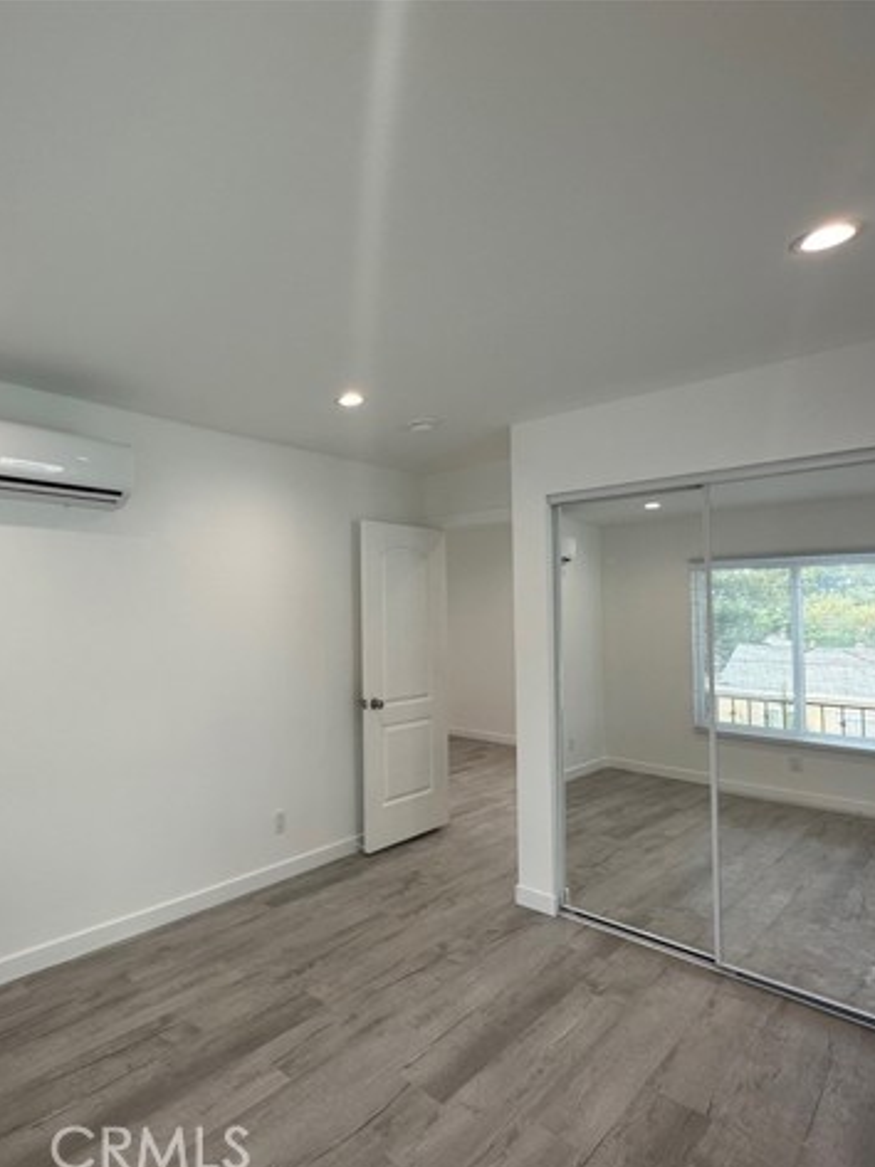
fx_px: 640
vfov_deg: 84.7
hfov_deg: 65.0
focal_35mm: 19
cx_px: 230
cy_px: 591
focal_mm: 2.22
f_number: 2.2
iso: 64
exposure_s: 1/120
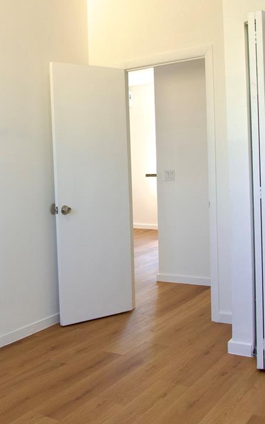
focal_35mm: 40
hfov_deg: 31.2
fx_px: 462
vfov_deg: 49.2
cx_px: 53
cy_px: 200
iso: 250
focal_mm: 12
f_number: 4
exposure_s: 1/160
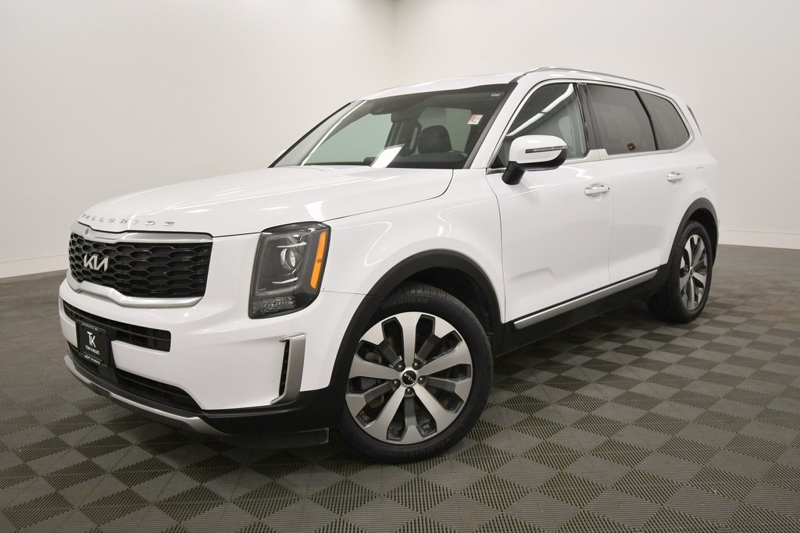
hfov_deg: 61.9
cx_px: 400
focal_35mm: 30
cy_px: 266
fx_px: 667
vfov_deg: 43.6
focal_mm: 20
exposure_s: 1/200
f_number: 5.6
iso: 800
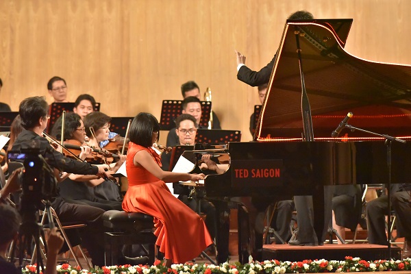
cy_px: 137
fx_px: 2283
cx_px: 206
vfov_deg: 6.9
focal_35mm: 200
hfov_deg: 10.3
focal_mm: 200
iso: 12800
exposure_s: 1/250
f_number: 5.6
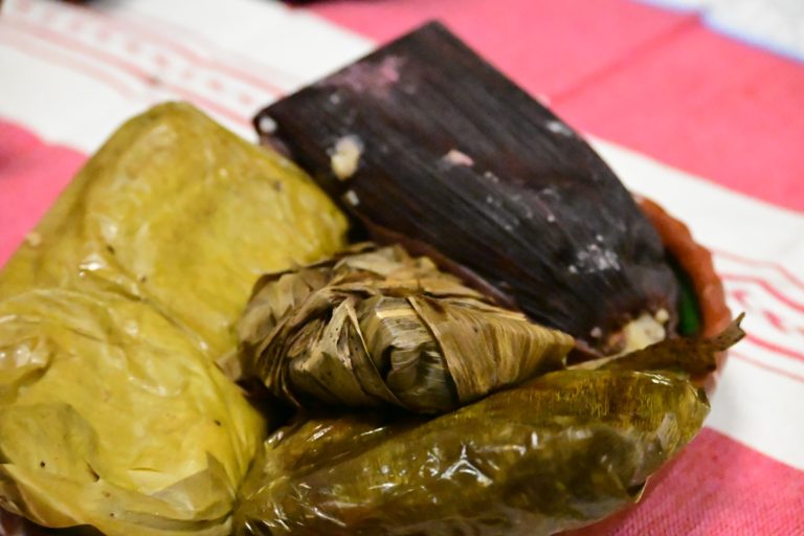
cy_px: 268
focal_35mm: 132
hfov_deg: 15.5
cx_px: 402
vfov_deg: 10.4
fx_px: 2948
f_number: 5.6
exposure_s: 1/1250
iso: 51200
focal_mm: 88
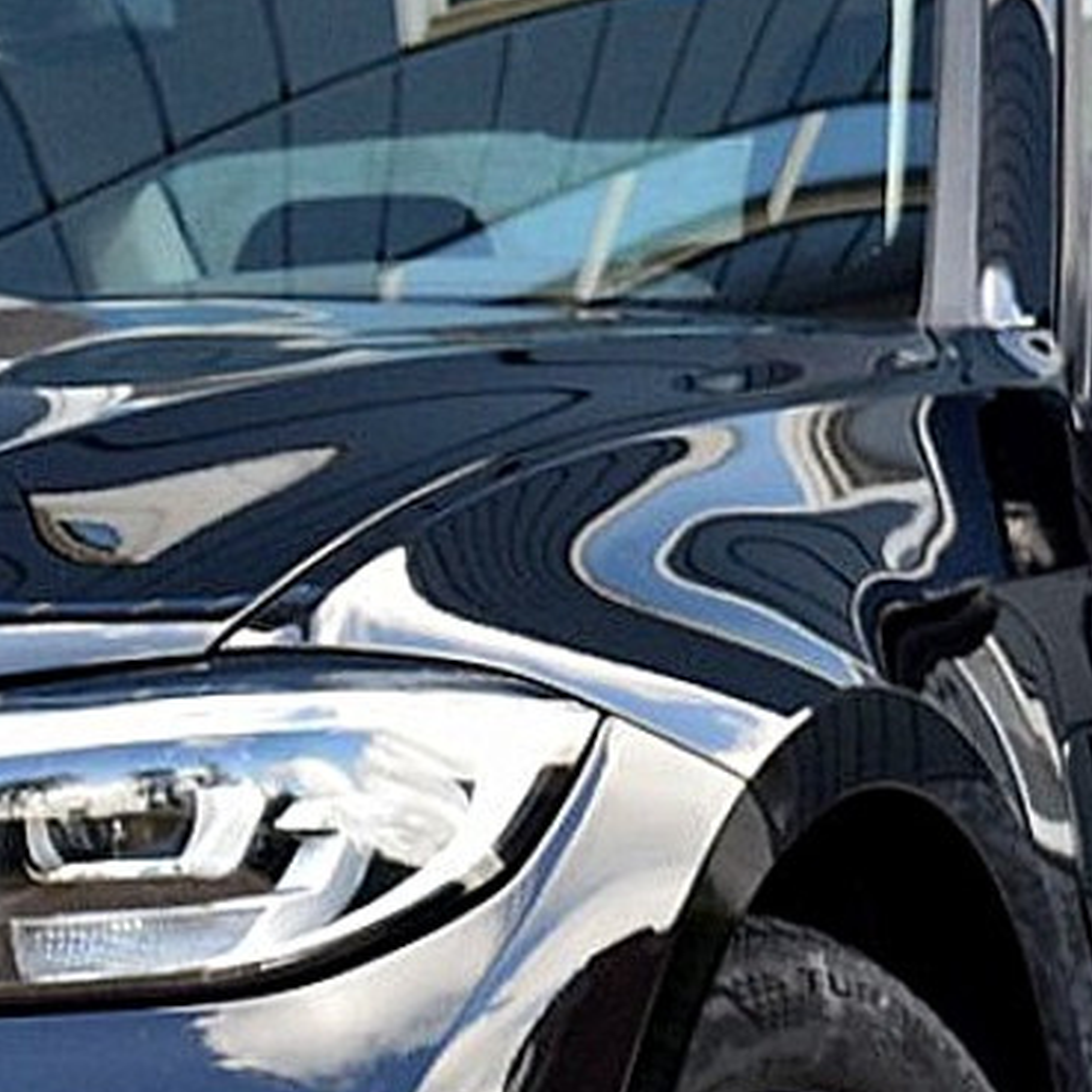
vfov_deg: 7.3
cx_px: -601
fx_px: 8530
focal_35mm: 239
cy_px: 725
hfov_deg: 7.2
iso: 400
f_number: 8
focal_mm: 36
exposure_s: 1/80
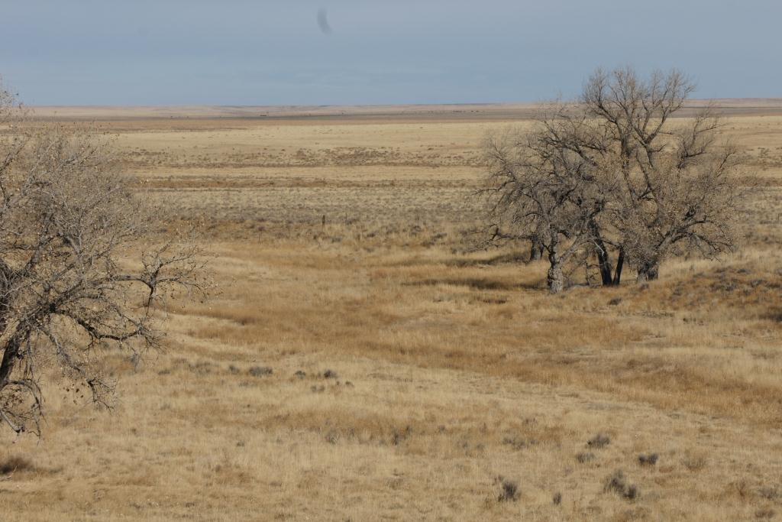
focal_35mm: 202
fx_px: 4399
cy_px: 261
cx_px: 391
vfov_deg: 6.8
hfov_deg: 10.2
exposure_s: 1/640
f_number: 13
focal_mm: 135
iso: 200
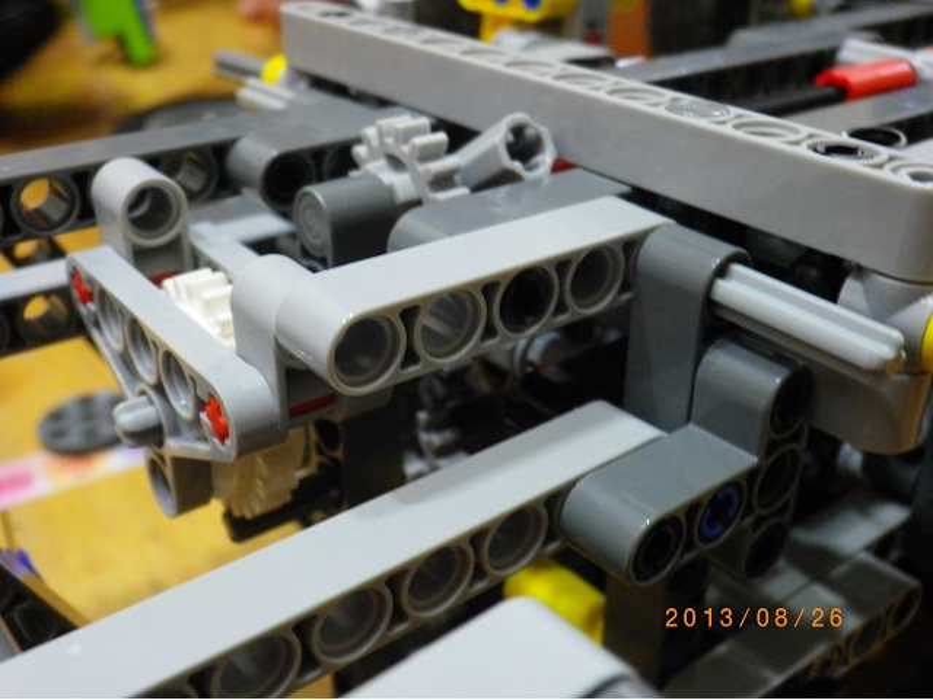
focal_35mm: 41
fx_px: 1105
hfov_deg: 45.8
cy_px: 350
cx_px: 466
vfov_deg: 35.1
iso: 400
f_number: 3.9
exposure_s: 1/6
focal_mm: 7.3
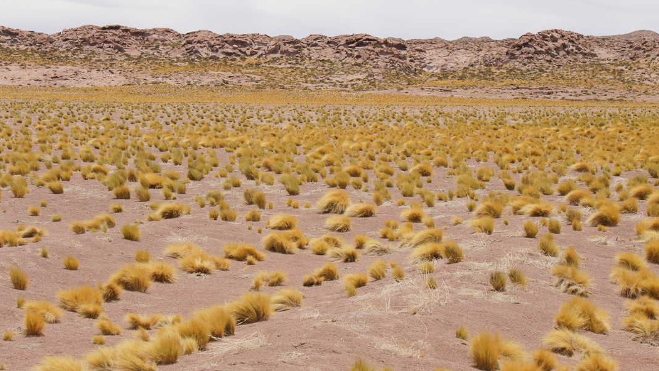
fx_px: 1660
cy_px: 210
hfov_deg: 22.4
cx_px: 329
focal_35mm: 95
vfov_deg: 12.7
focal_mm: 60
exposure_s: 1/640
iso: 200
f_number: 8
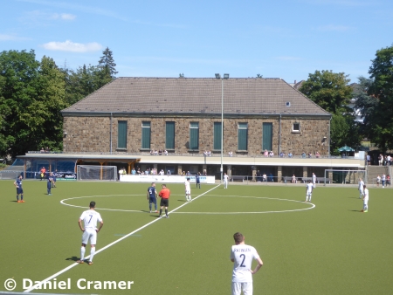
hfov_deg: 35.5
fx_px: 613
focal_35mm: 54
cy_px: 148
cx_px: 196
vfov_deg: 27.1
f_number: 4.1
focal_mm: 9.6
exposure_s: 1/400
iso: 80
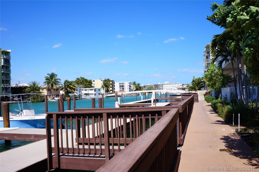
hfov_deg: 62.0
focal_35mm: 30
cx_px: 130
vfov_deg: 43.5
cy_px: 86
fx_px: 216
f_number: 16
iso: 100
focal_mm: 20
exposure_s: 1/80
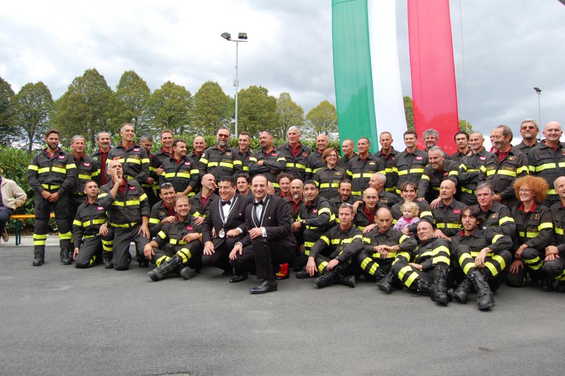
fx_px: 423
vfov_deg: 47.9
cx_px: 282
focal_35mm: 27
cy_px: 188
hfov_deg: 67.4
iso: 200
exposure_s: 1/125
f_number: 6.3
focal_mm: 18
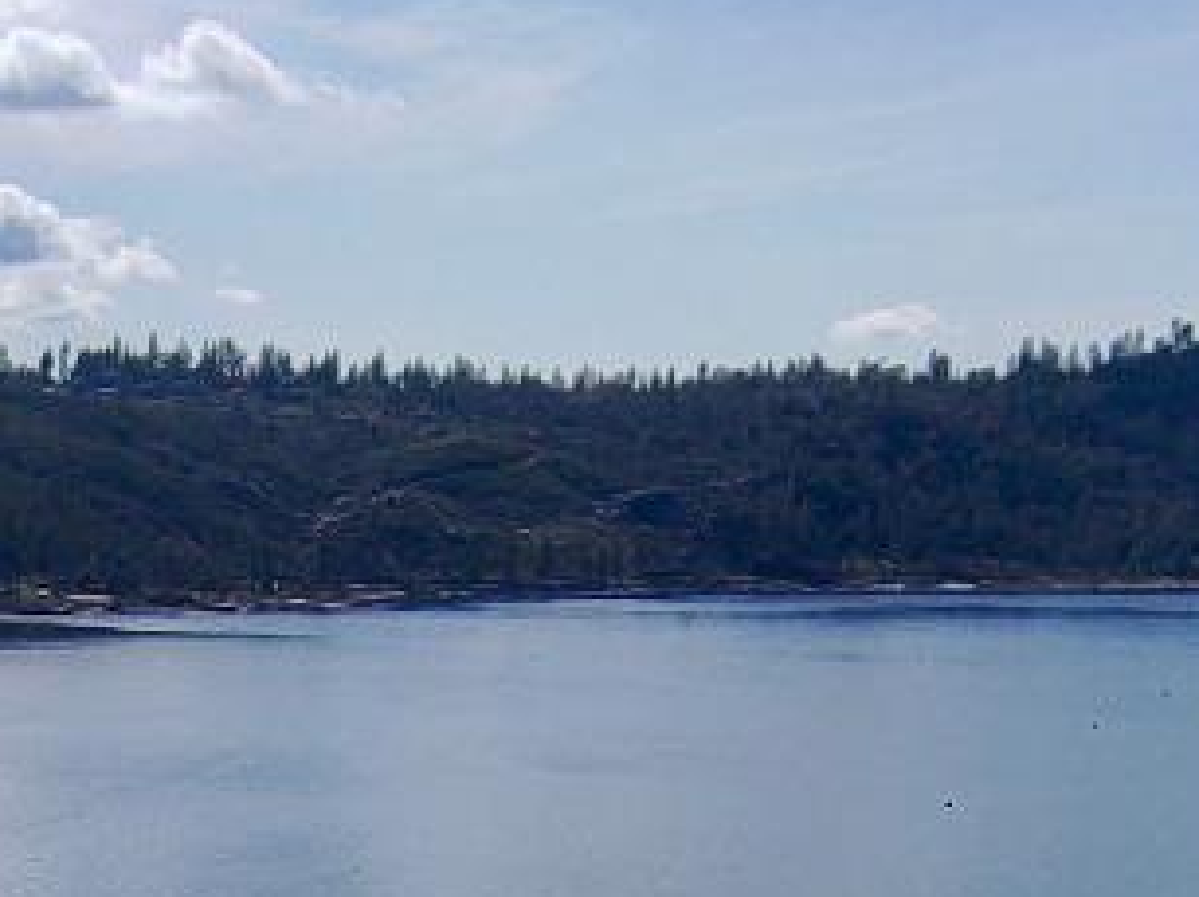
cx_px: -12
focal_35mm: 103
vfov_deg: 13.2
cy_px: 1488
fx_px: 3565
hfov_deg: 18.6
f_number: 2.8
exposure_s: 1/3000
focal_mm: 3.7
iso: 102
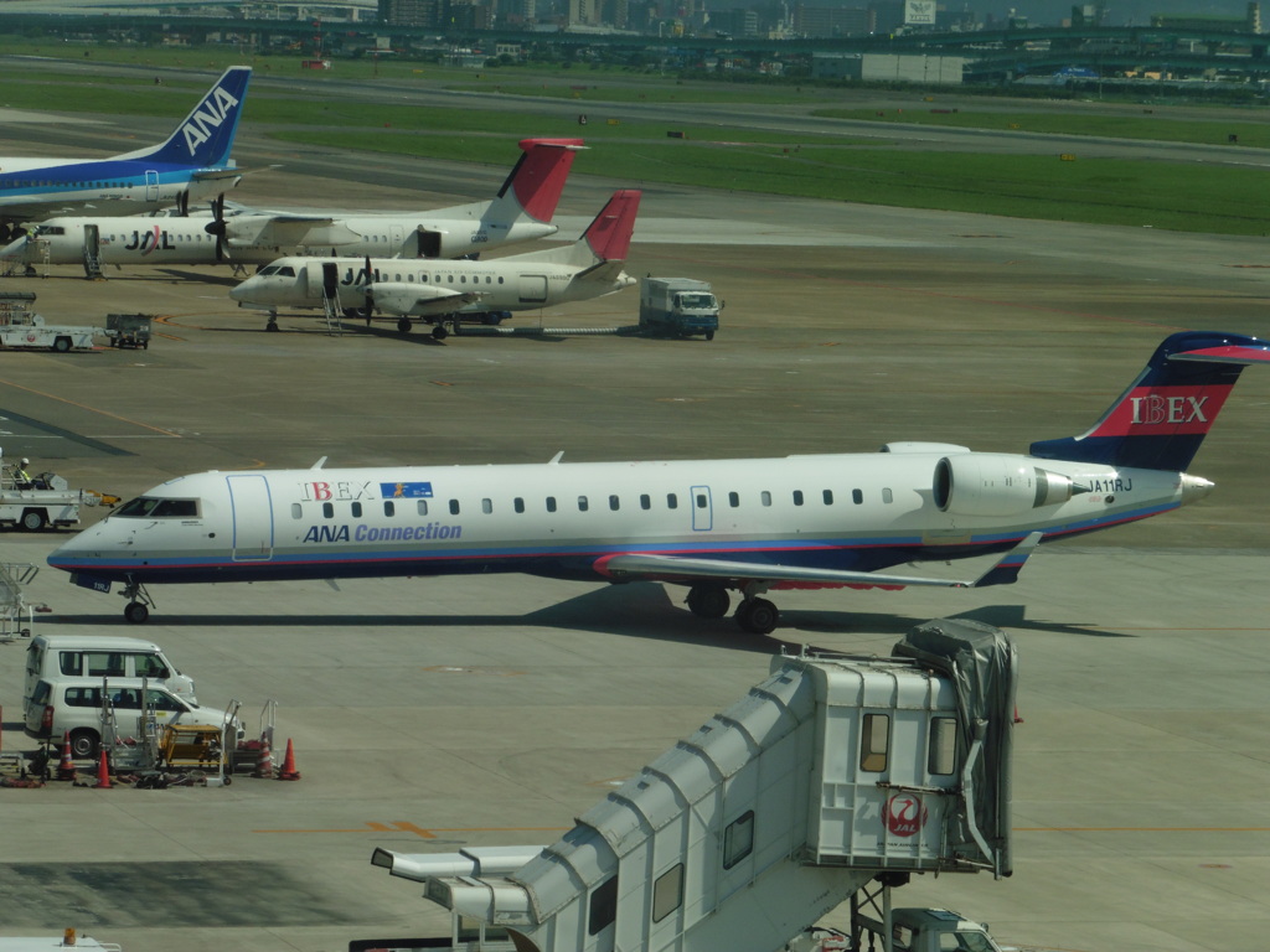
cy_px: 476
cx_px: 635
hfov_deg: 10.6
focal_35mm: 187
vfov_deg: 7.9
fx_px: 6861
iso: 100
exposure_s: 1/640
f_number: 6.3
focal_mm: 33.3
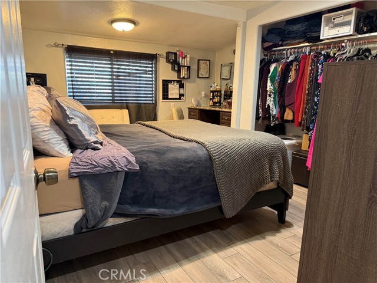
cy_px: 142
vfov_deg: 56.8
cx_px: 188
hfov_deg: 71.6
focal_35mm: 24
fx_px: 261
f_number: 1.78
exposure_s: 1/60
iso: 320
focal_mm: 6.76
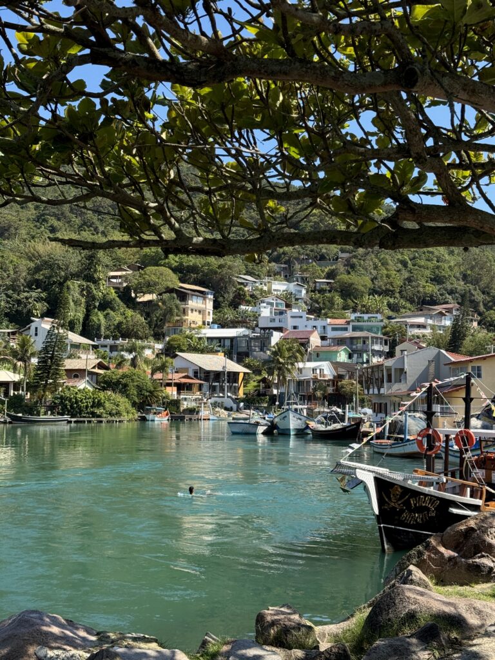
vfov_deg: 39.7
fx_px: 915
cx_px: 248
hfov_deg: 30.3
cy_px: 330
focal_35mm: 48
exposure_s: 1/3257
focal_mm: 6.76
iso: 64
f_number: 1.78
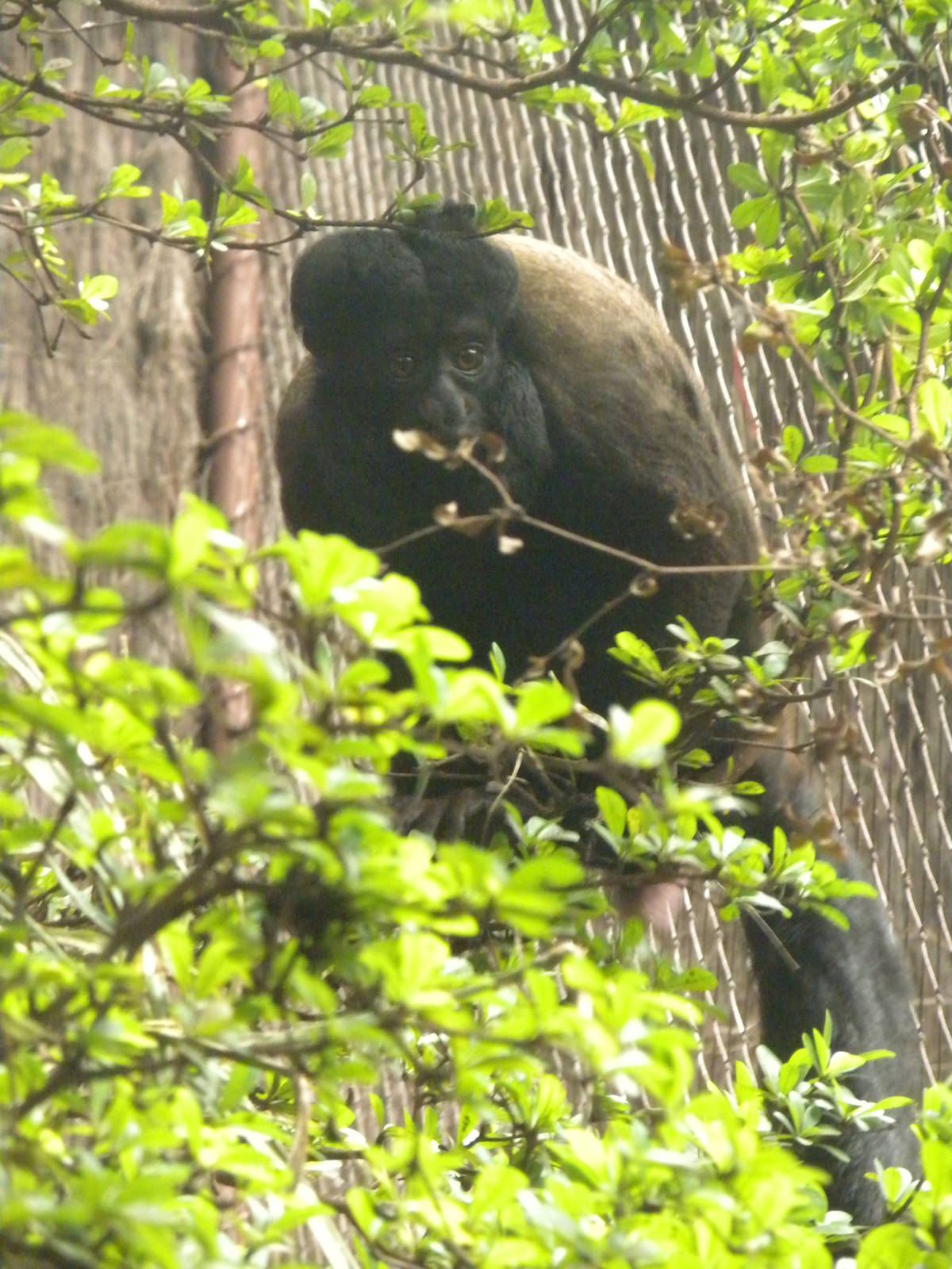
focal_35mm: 238
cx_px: 476
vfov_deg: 8.3
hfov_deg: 6.2
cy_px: 634
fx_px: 8727
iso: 800
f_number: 5.2
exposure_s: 1/39.4
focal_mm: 42.1
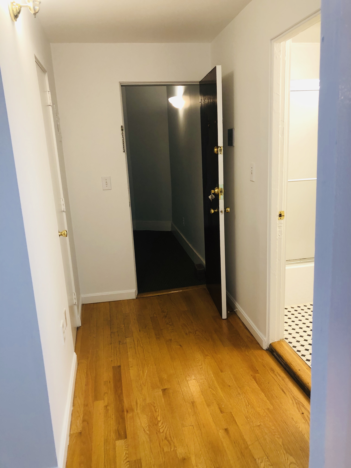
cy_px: 234
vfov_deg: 63.4
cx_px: 176
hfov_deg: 49.7
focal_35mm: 28
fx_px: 379
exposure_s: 1/20
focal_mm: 3.99
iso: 40
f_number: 1.8
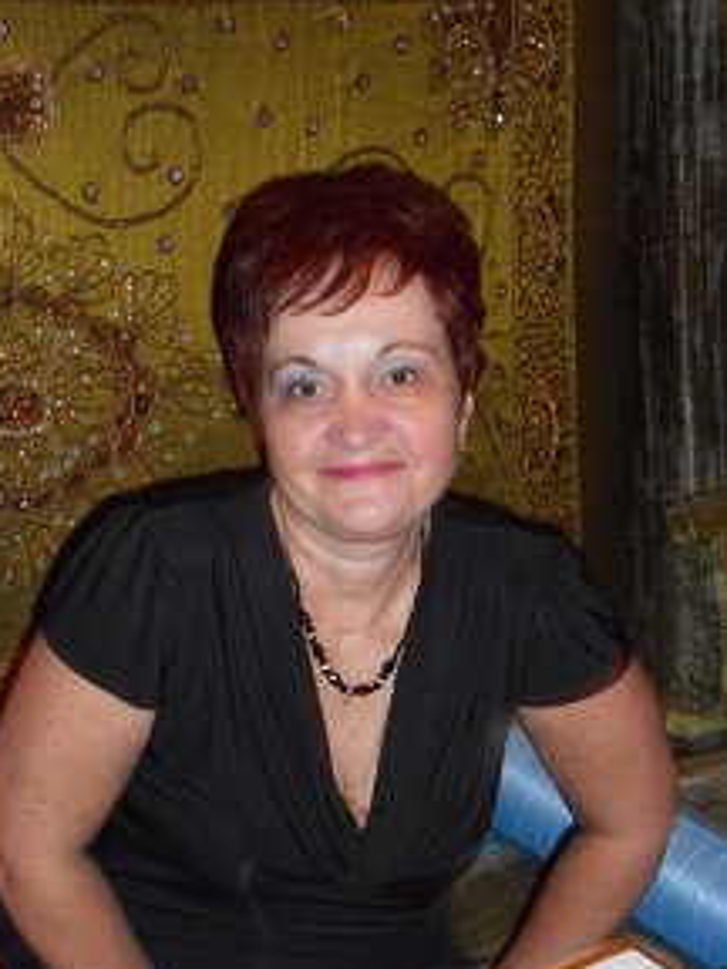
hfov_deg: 24.4
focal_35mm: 60
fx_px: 1680
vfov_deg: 32.1
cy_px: 575
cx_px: 295
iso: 400
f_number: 4.5
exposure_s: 1/4
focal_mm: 8.8
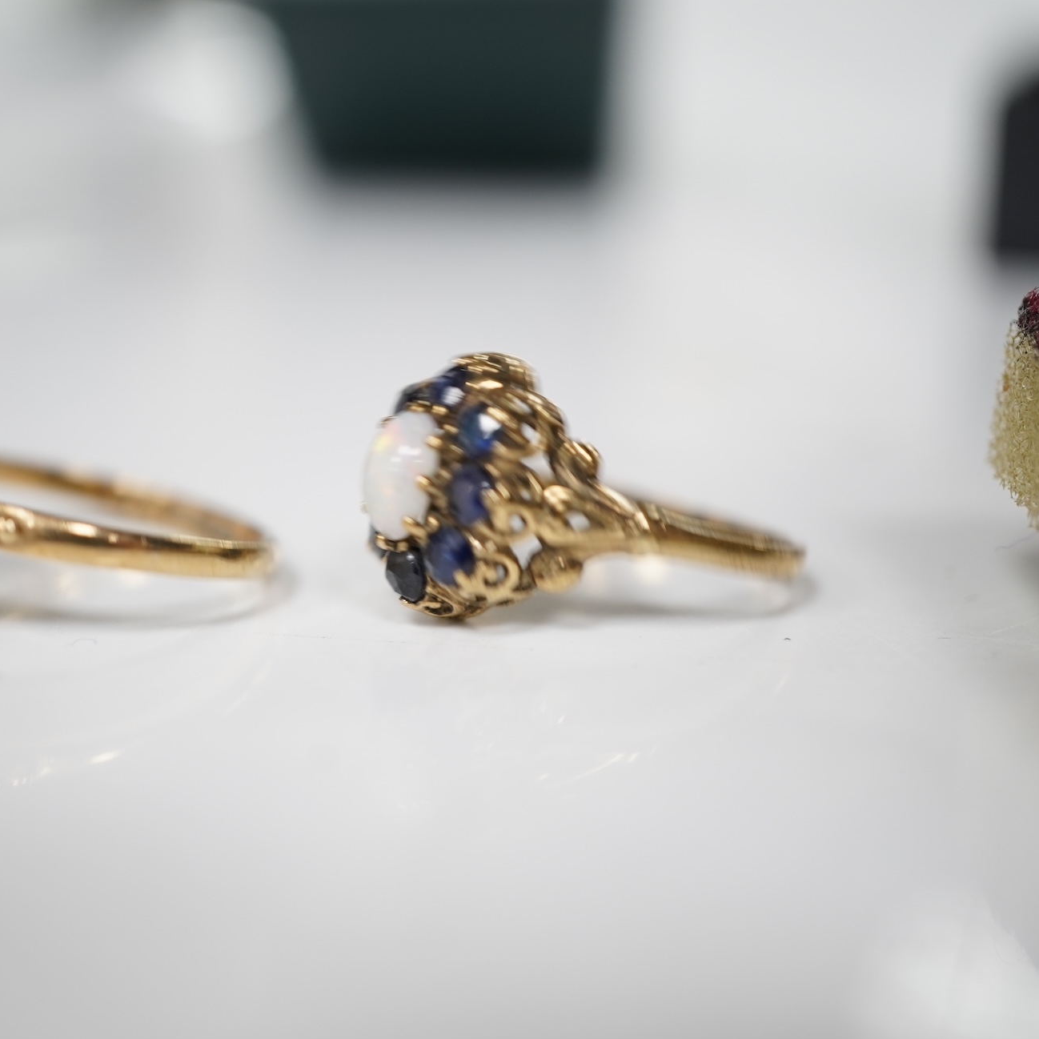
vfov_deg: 29.6
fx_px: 1970
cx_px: 400
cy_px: 524
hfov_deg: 29.5
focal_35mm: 58
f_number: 4.5
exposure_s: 1/50
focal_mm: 30
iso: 400
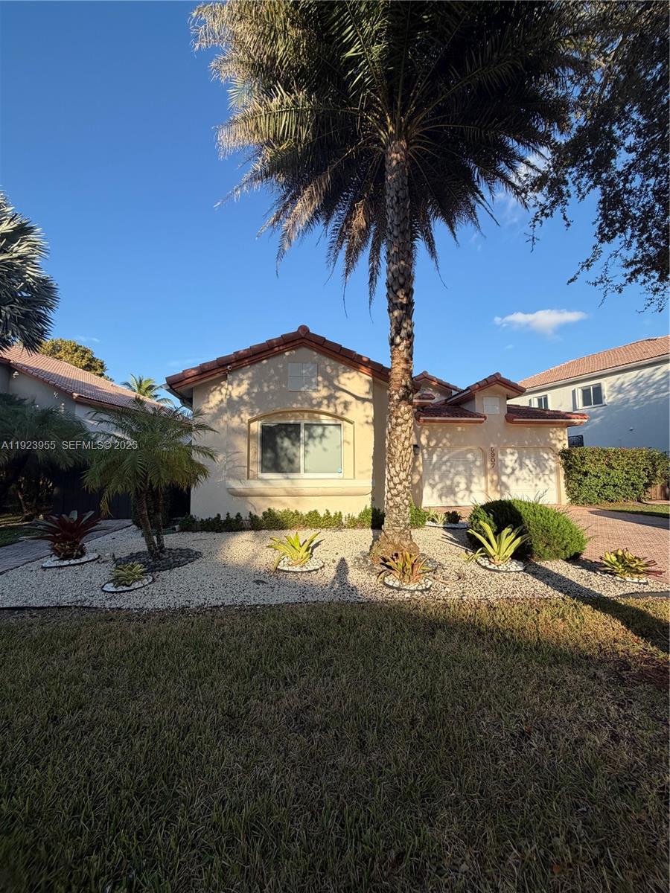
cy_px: 446
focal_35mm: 14
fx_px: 361
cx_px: 335
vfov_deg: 102.1
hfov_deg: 85.7
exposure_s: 1/751
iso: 40
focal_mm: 2.22
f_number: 2.2
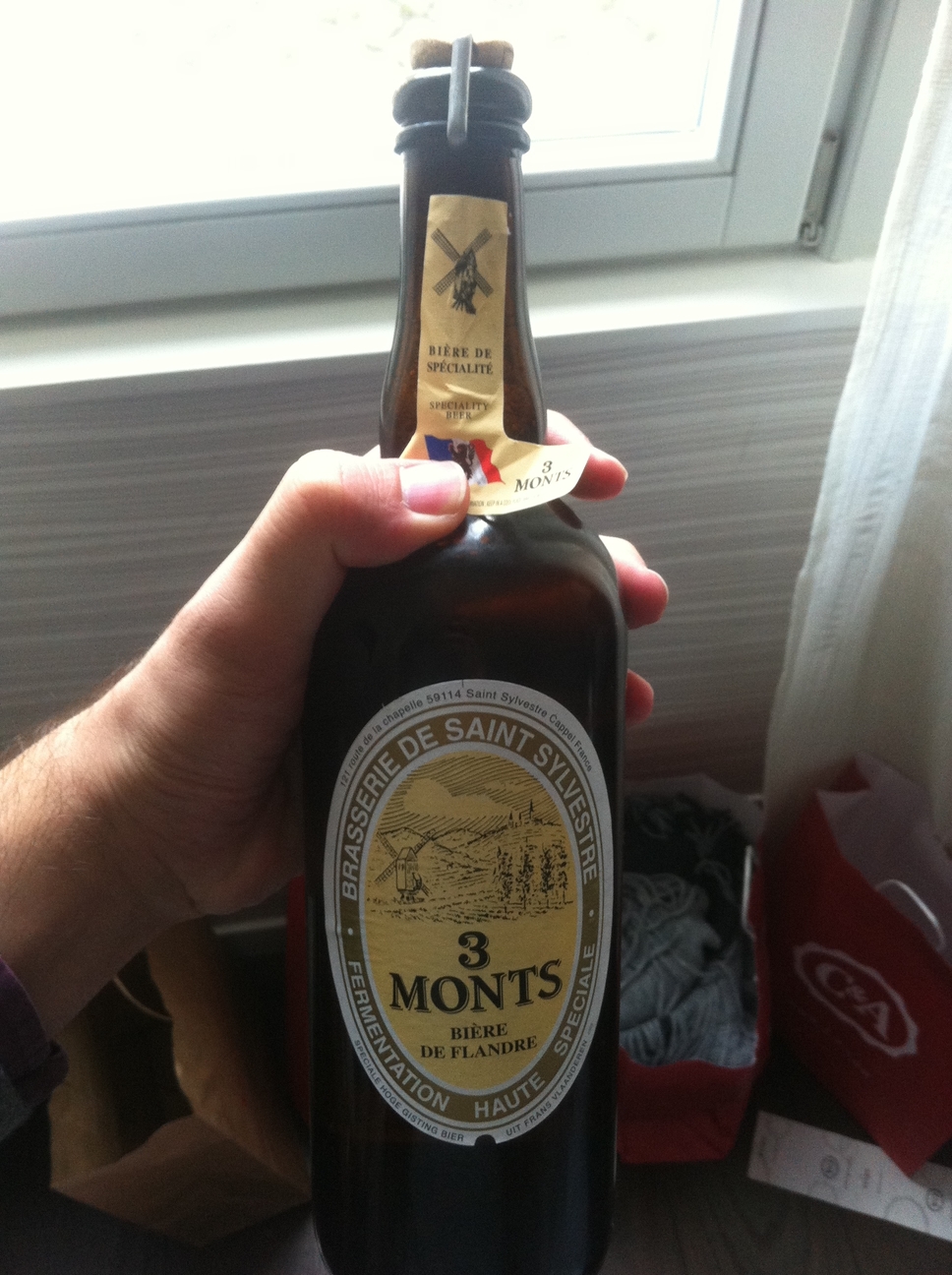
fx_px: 1287
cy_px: 638
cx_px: 476
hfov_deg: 40.6
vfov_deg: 52.7
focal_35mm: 35
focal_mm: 3.85
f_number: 2.8
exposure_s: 1/17
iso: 160
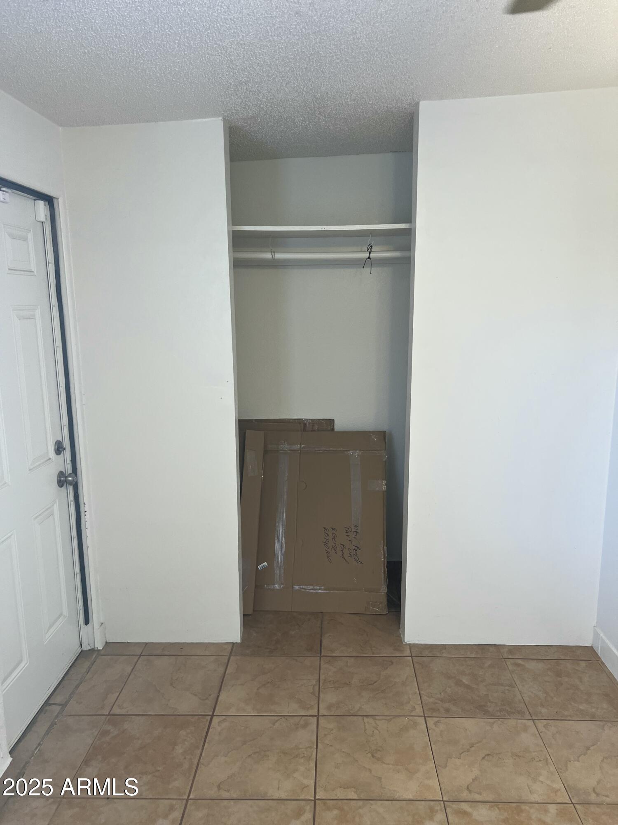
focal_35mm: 26
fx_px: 619
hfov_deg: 53.1
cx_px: 309
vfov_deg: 67.3
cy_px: 412
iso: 125
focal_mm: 5.7
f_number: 1.5
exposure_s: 1/120
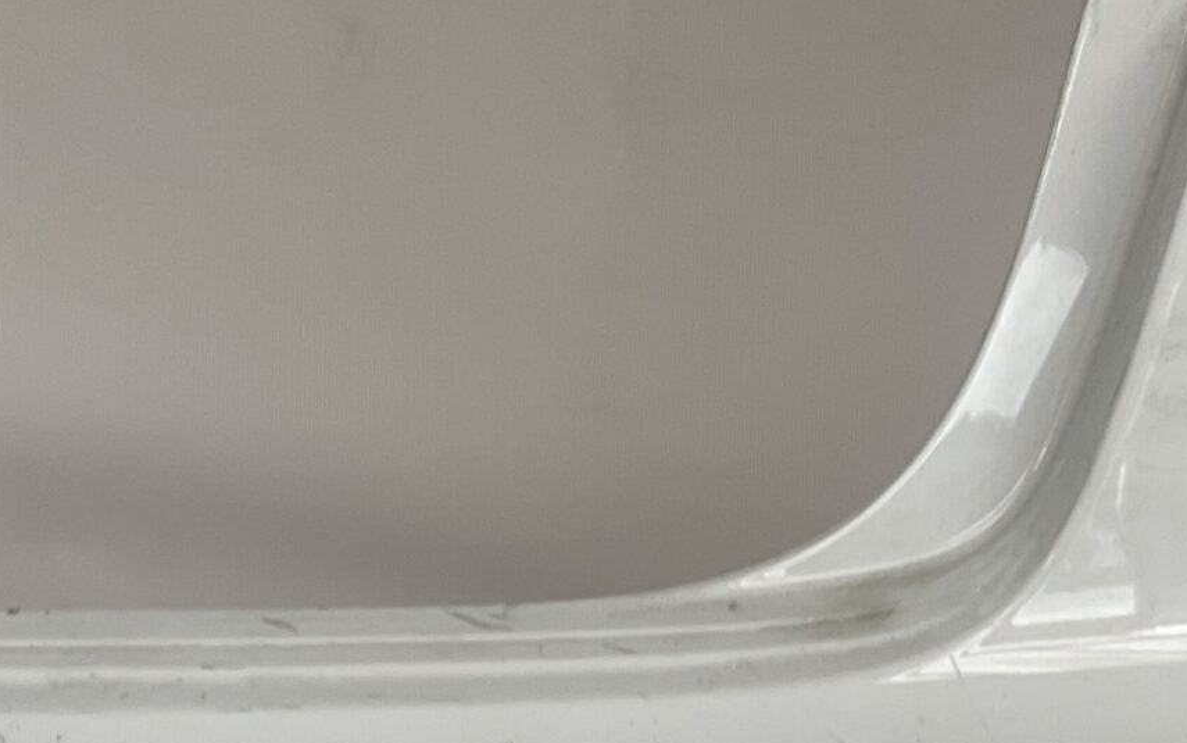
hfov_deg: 22.4
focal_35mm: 92
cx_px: 859
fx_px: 2977
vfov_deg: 13.5
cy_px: 1064
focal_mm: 3
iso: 25
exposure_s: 1/100
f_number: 1.8
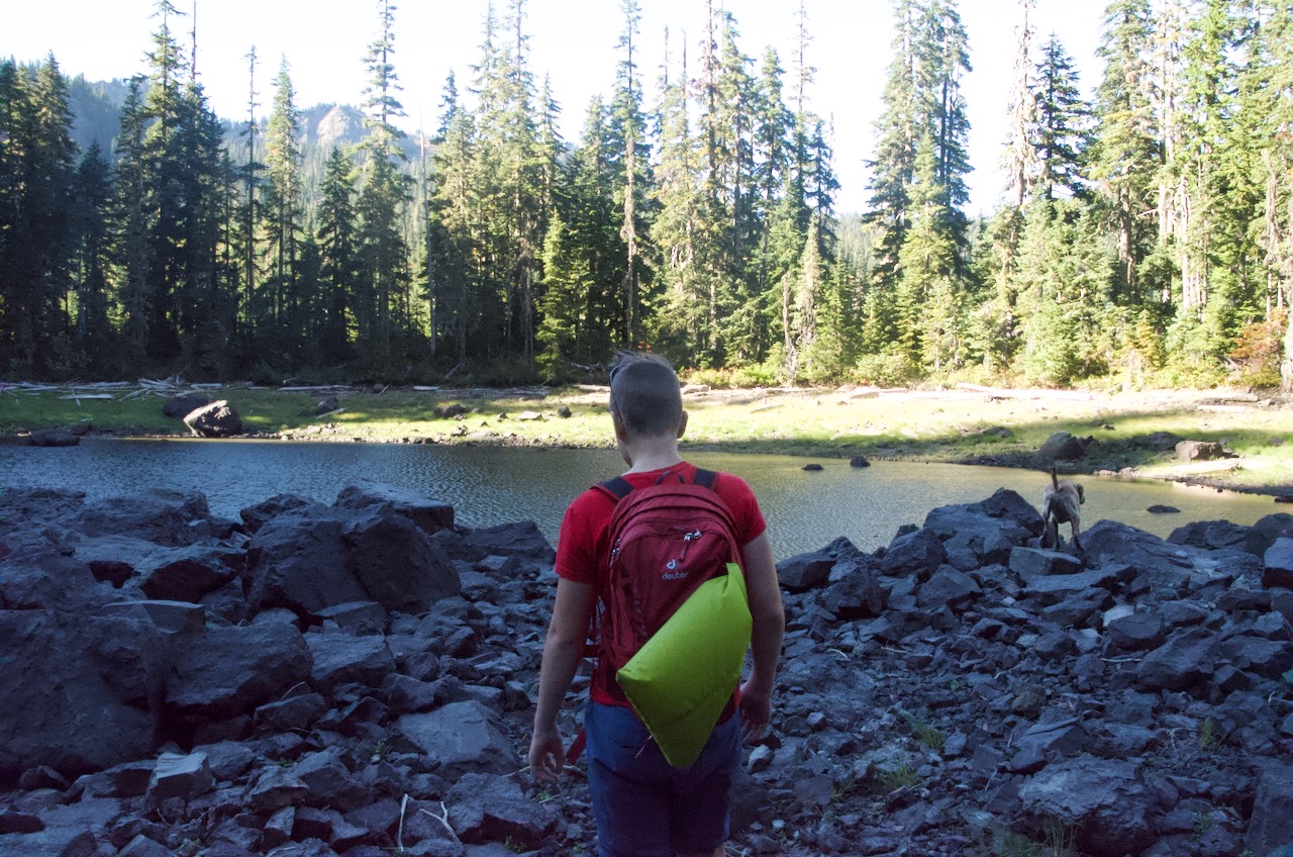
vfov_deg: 47.7
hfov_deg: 67.5
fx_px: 968
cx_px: 646
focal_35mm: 27
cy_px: 428
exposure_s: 1/500
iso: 10000
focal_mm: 18
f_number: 14
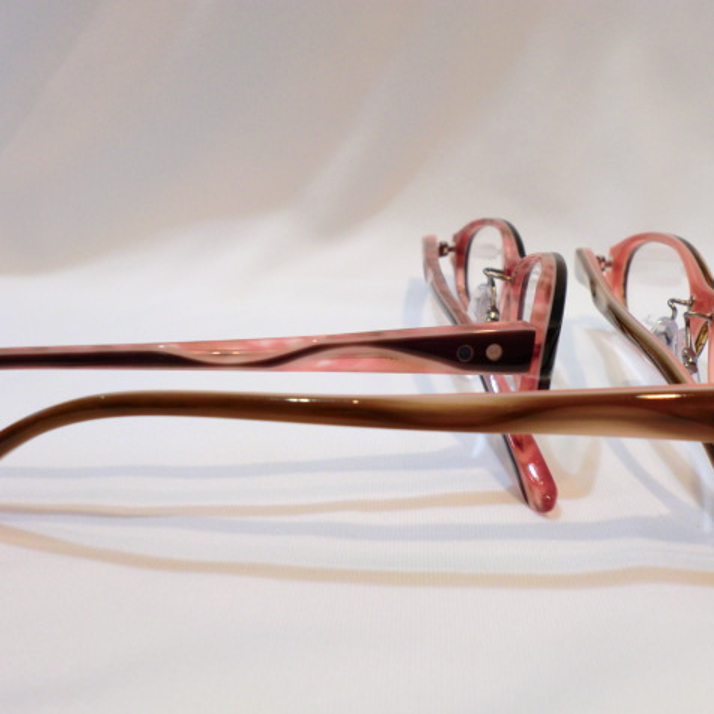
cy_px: 356
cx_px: 408
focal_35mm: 38
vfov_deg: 43.9
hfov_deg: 43.7
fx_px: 887
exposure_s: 1/60
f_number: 3.5
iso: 80
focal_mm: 5.8
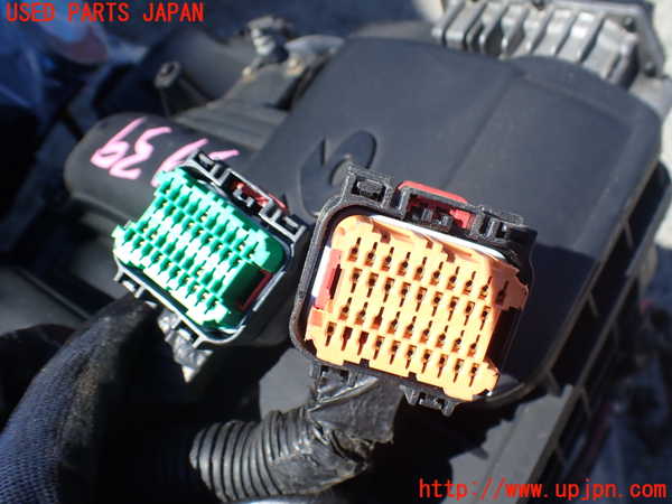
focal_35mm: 30
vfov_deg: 46.8
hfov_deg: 60.0
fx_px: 582
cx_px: 336
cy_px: 252
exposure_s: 1/640
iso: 100
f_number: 3.2
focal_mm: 5.4
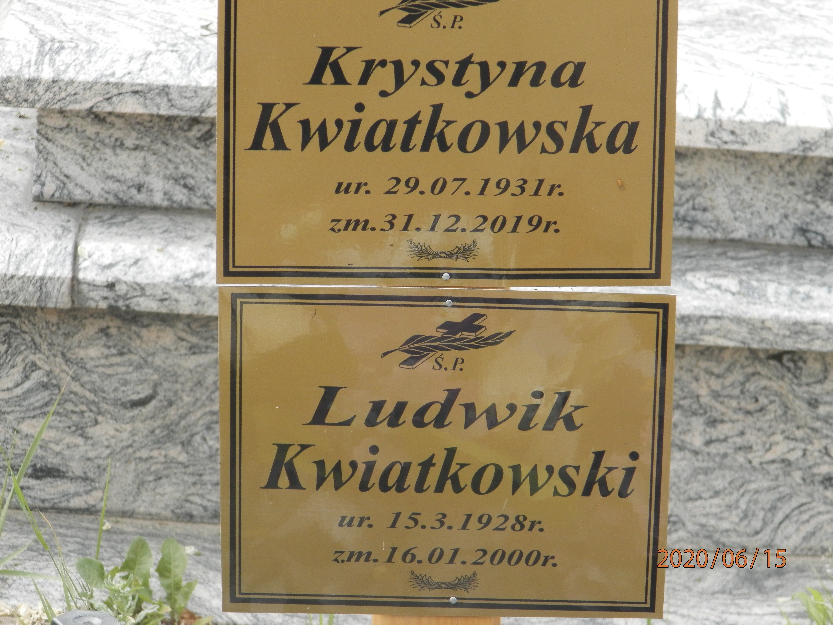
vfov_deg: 8.2
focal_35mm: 181
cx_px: 419
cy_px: 311
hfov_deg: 10.9
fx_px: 4355
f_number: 5.1
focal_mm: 32.1
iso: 160
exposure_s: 1/200
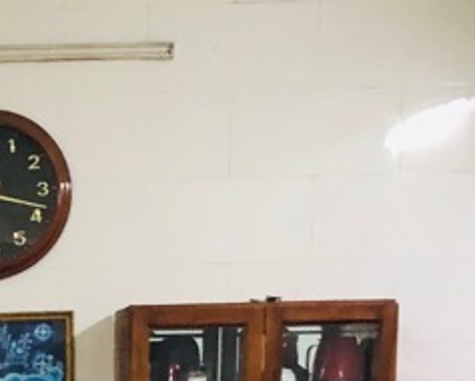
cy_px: 706
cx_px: -178
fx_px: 1660
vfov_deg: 12.0
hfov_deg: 15.3
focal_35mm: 118
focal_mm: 3.99
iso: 100
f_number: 1.8
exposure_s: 1/13
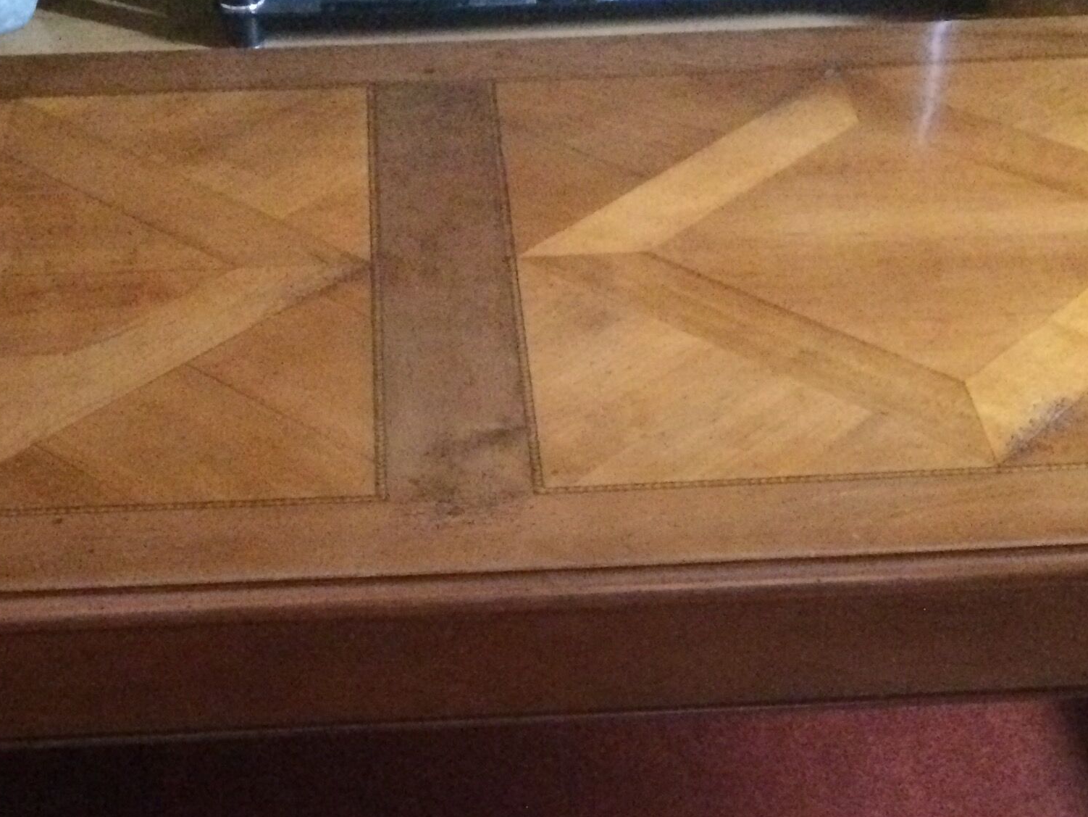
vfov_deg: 22.6
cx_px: 523
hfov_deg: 30.7
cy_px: 779
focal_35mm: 63
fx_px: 1980
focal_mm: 4.15
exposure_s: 1/17
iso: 1000
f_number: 2.2
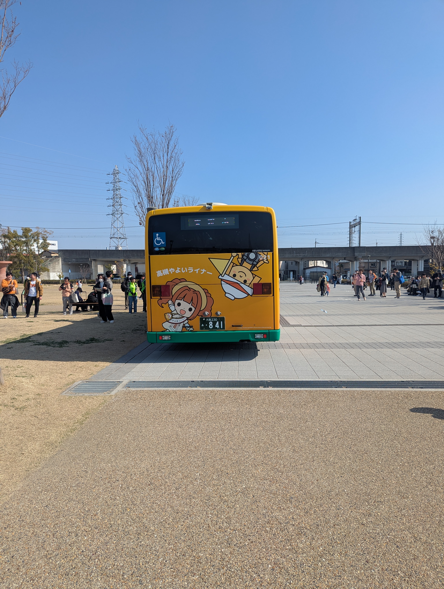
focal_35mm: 24
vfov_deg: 71.5
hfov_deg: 56.9
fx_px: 409
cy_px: 294
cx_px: 222
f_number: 1.85
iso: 43
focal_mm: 6.81
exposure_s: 1/1855
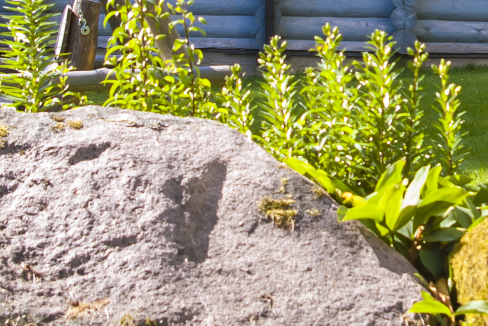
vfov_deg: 12.1
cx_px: 388
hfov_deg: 18.3
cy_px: -49
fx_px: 1505
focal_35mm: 111
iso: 200
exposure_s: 1/180
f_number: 6.7
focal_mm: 24
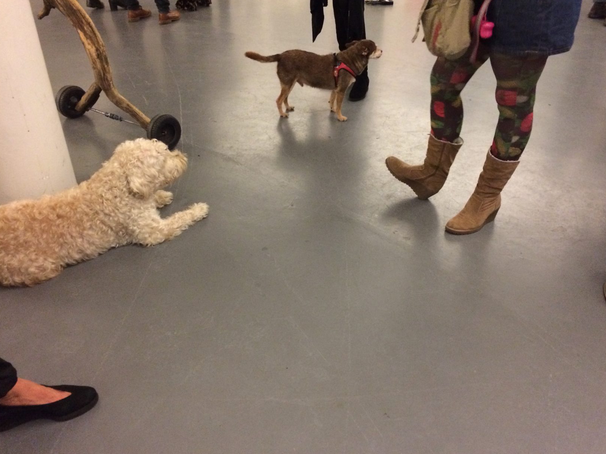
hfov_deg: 60.0
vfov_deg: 46.8
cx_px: 309
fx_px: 525
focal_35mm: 30
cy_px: 231
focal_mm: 4.15
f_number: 2.2
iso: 400
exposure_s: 1/17
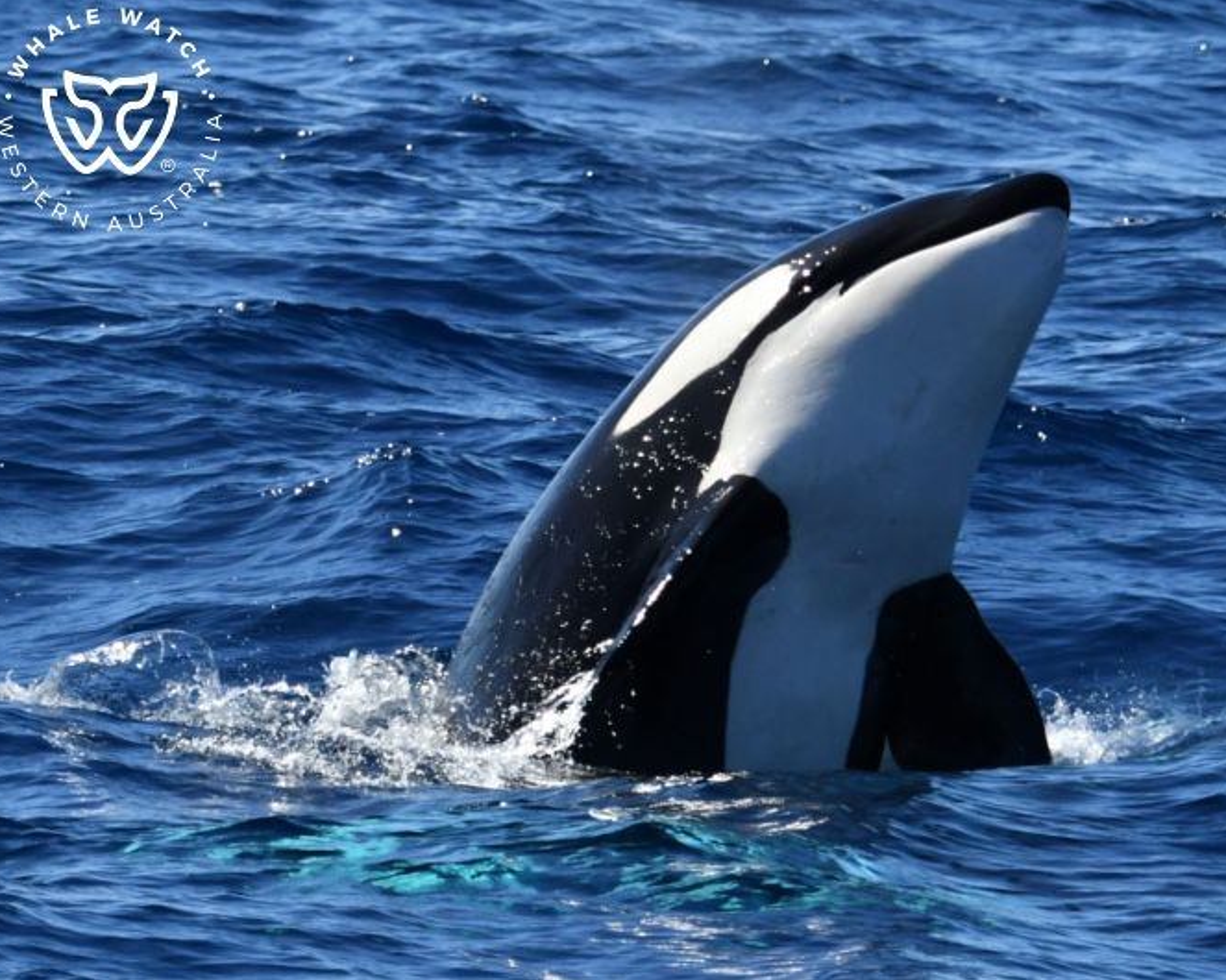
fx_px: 13966
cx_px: 730
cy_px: 489
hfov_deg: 5.0
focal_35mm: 385
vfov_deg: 4.0
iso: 1000
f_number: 6
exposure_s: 1/8000
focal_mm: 340
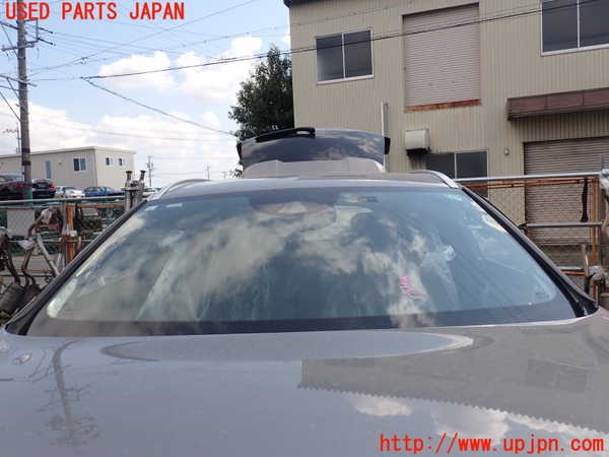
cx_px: 304
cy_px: 228
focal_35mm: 30
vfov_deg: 46.8
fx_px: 528
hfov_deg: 60.0
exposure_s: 1/800
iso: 100
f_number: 3.2
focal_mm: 5.4
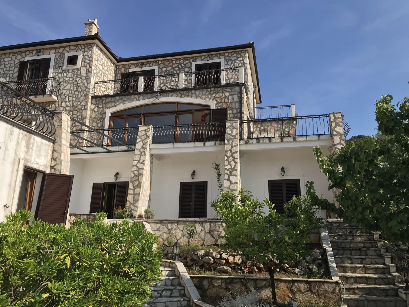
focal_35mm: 28
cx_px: 204
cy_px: 154
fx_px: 331
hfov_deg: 63.4
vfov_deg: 49.7
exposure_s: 1/2037
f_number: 1.8
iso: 20
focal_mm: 3.99
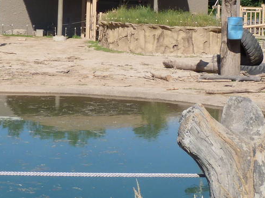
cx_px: 127
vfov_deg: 17.8
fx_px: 620
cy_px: 9
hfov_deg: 24.1
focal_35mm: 81
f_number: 5.6
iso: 80
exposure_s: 1/320
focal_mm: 4.5
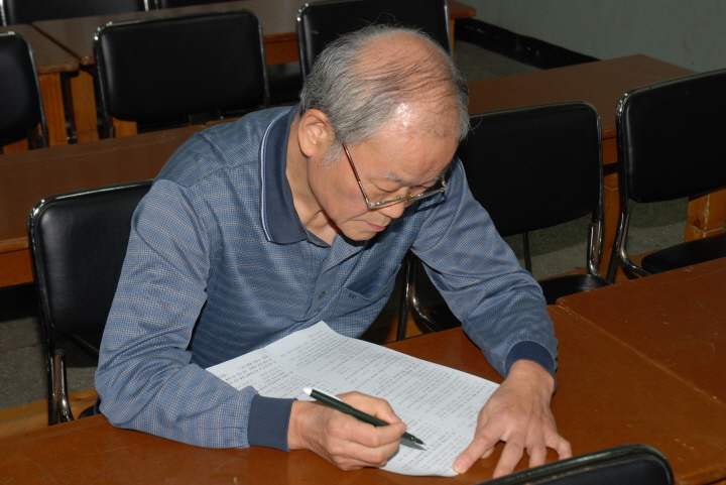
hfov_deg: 30.5
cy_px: 242
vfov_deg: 20.6
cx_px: 363
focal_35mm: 66
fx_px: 1332
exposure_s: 1/60
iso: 200
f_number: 8
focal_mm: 44
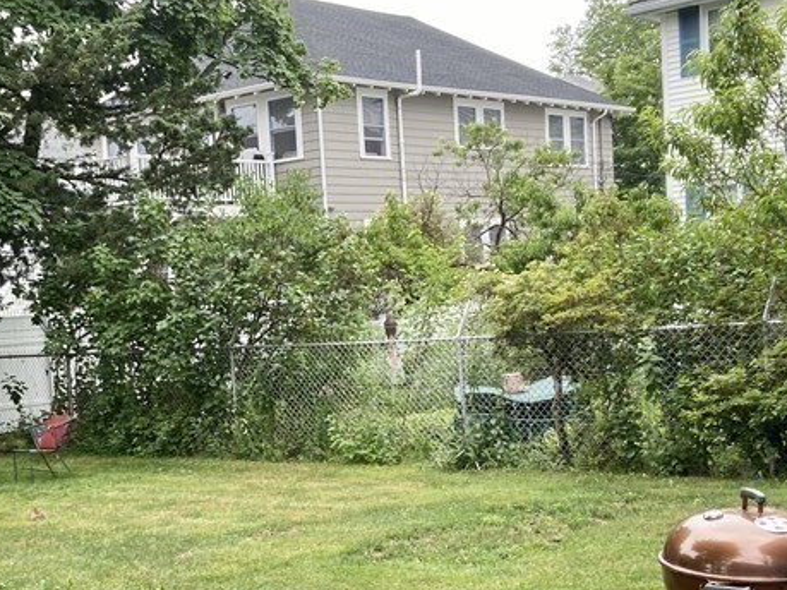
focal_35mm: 58
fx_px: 1318
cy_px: 388
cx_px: 309
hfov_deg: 33.1
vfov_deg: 25.1
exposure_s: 1/128
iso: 32
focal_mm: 4.25
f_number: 1.8
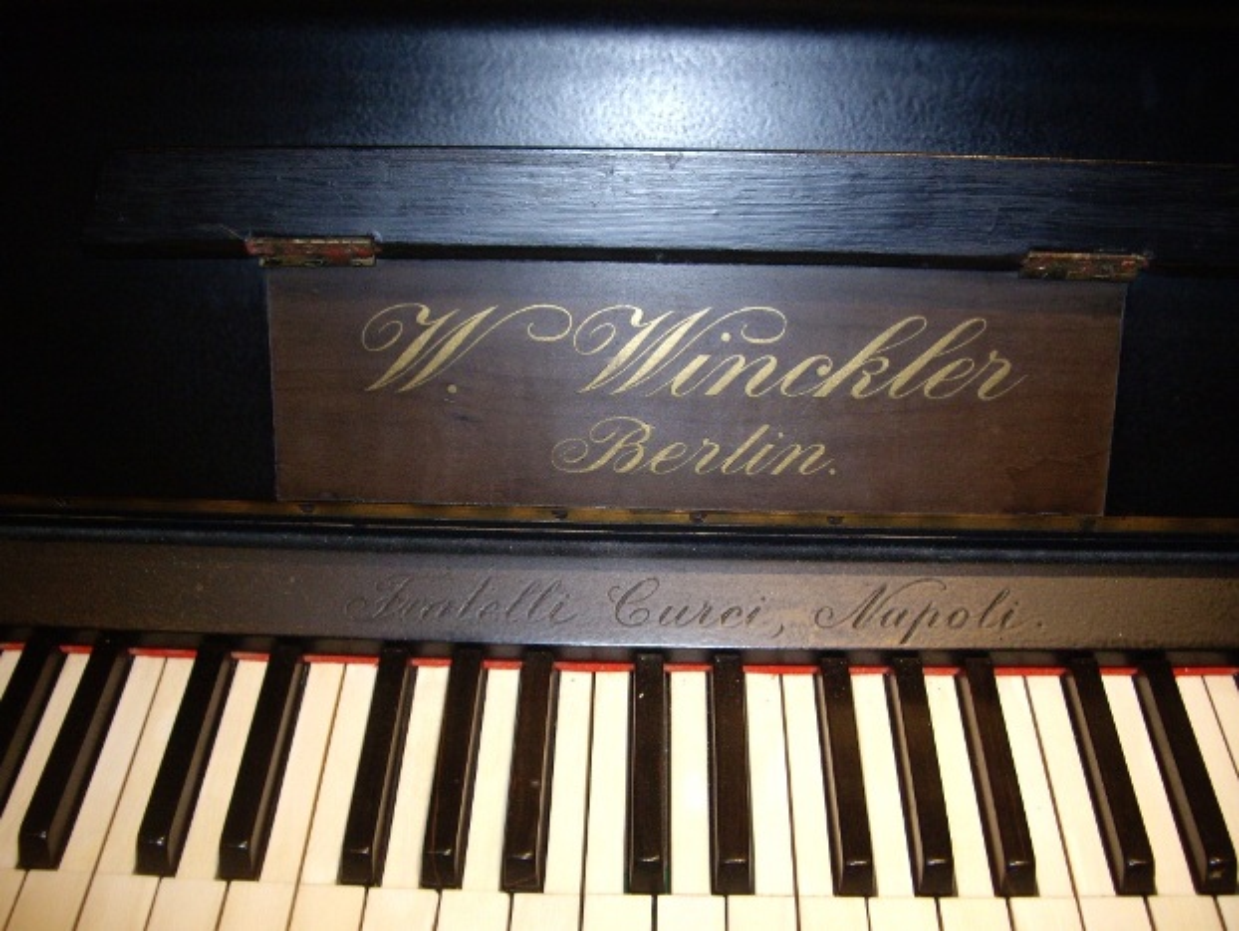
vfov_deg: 37.7
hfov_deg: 49.0
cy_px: 466
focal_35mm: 38
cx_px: 620
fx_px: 1361
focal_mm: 7.9
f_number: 2.8
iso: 400
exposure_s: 1/40
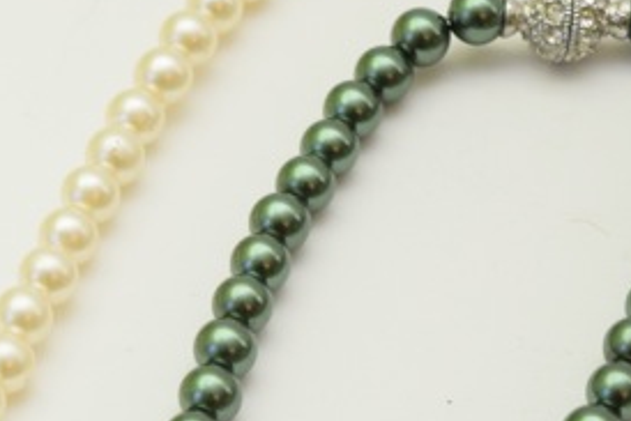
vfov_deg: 4.6
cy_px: 291
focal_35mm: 301
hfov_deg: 6.8
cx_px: -311
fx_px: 5275
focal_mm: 55
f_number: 5.6
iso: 800
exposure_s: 1/80
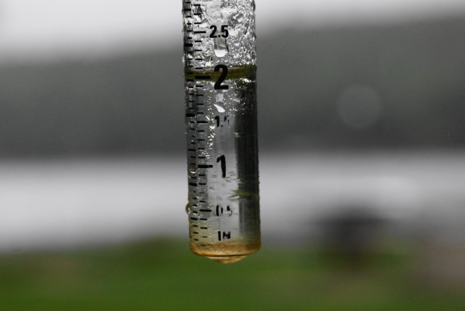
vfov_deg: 12.2
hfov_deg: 18.2
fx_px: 1453
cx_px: 232
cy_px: 156
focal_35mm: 112
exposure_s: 1/125
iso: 500
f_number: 5
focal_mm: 75
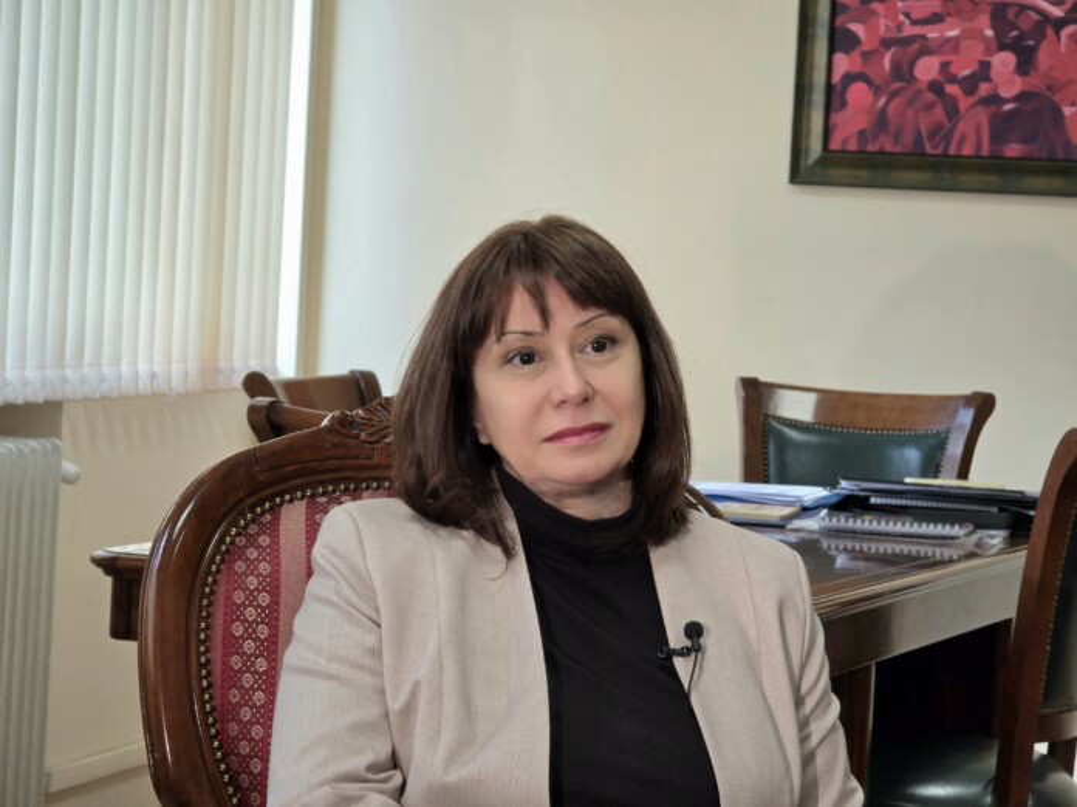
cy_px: 404
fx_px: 3578
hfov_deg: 17.1
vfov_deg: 12.9
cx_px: 538
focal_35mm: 115
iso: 320
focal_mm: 18.6
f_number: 3.4
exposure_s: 1/101
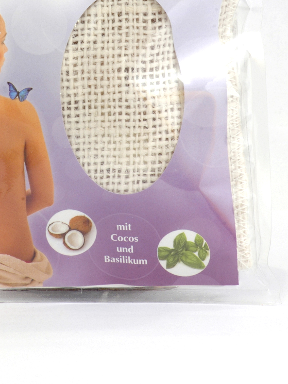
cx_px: 78
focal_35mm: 444
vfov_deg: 4.5
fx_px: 4924
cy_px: 28
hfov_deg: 3.3
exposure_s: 1/1.6
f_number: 25
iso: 200
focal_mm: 155
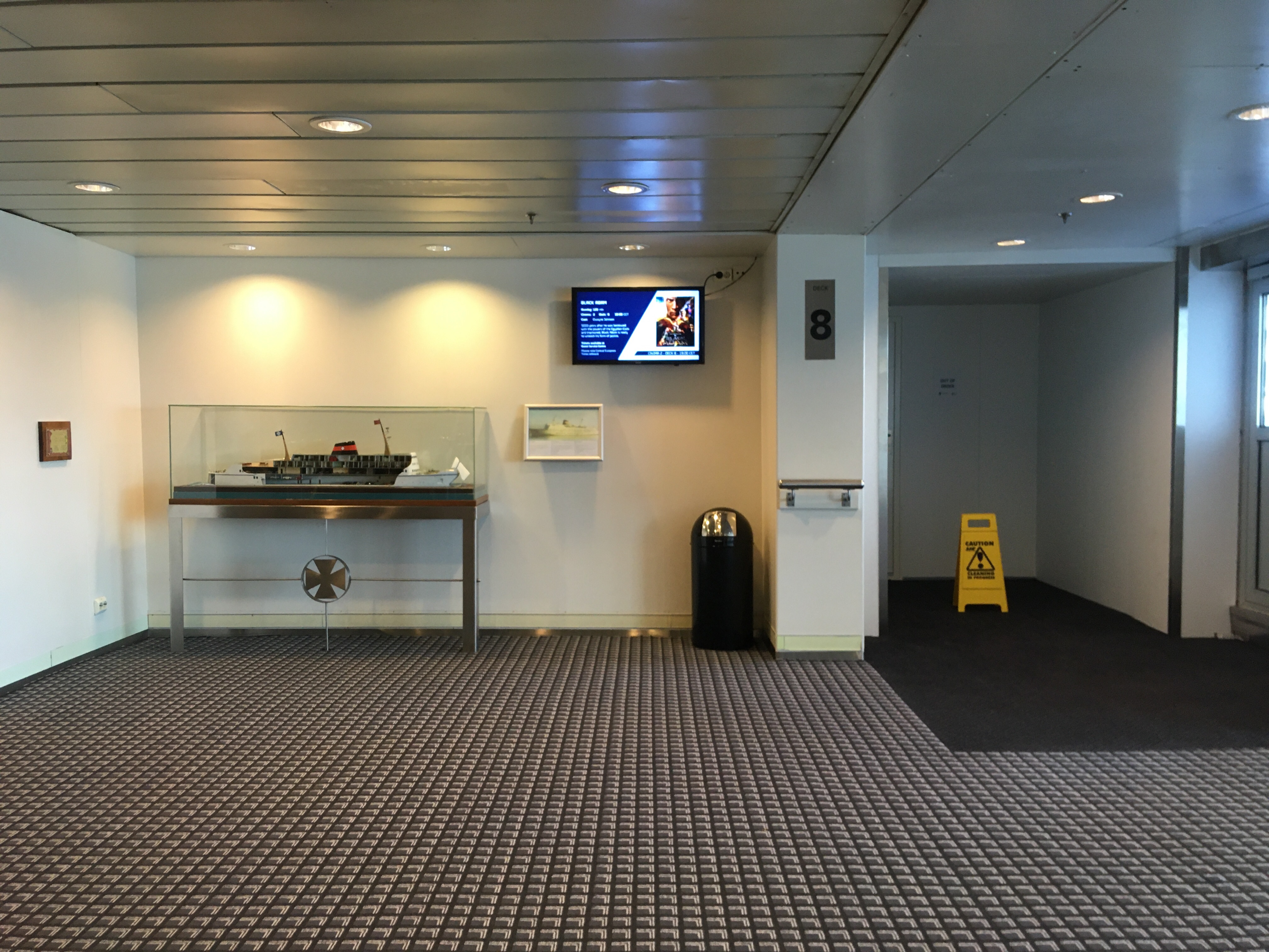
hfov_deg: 61.7
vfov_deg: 48.2
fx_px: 1063
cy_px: 476
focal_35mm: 29
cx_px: 634
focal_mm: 4.15
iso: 125
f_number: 2.2
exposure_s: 1/33
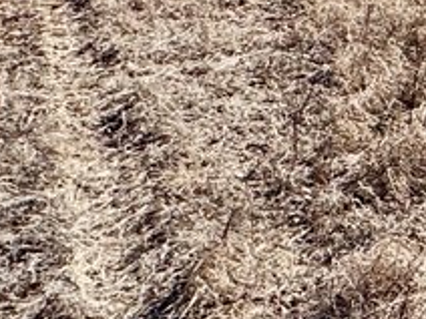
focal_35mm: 100
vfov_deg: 14.4
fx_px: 1231
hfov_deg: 13.0
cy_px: -45
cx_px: 1112
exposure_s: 1/2415
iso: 50
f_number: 2.2
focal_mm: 2.22
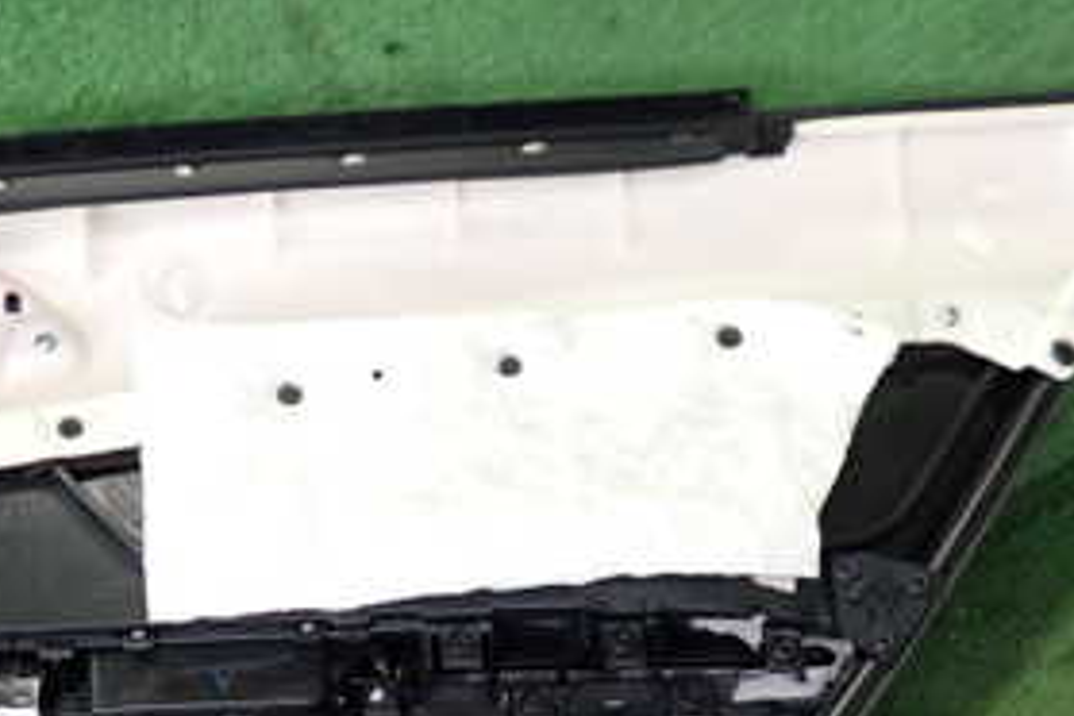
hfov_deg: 29.5
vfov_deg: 19.5
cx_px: 231
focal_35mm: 67
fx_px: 1999
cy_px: 766
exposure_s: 1/30
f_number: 2.3
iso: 250
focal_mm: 5.4
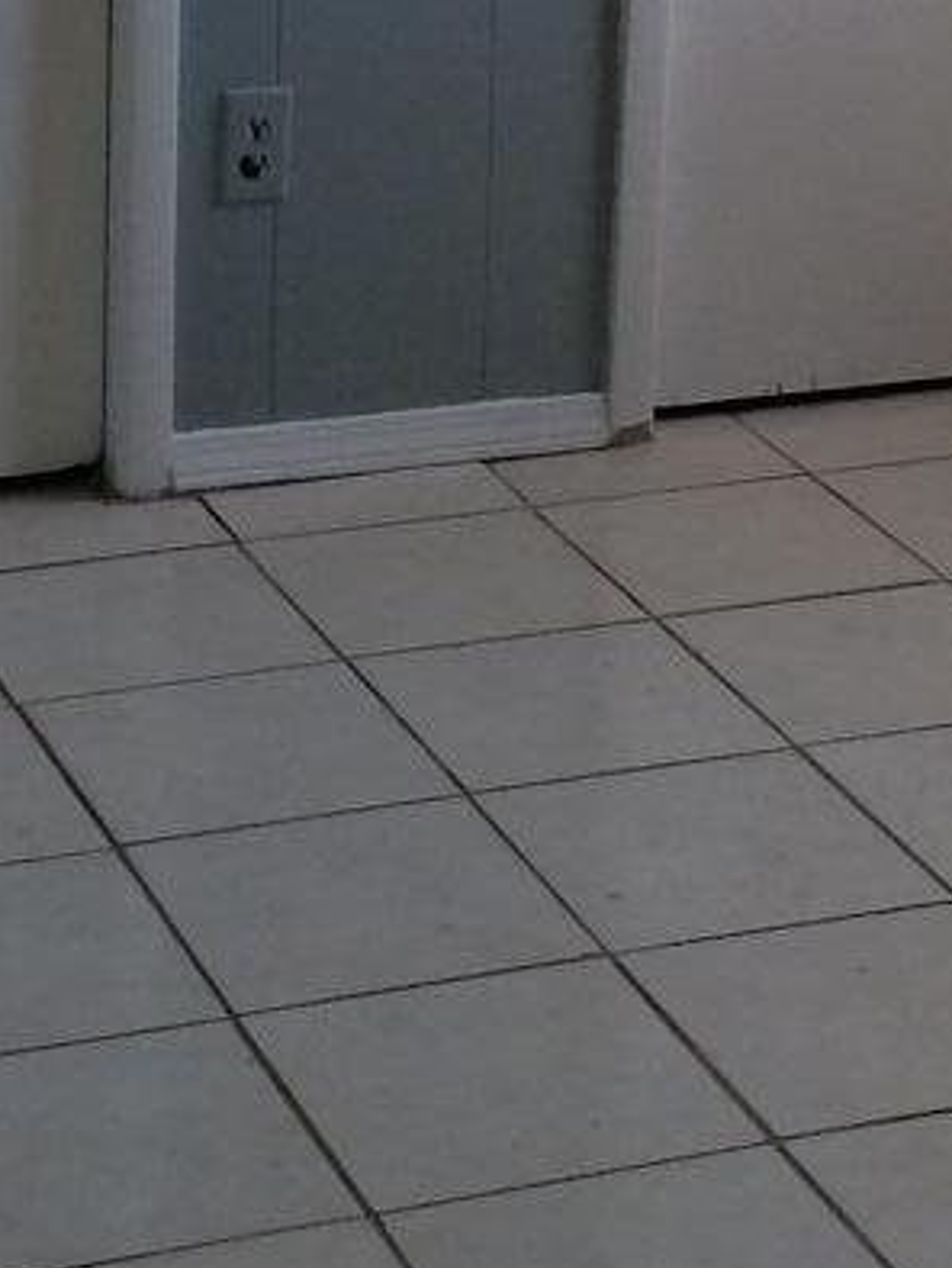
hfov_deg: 12.4
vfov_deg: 15.6
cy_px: -364
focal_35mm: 120
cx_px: 524
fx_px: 4396
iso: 64
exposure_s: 1/30
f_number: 2.2
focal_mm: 4.15
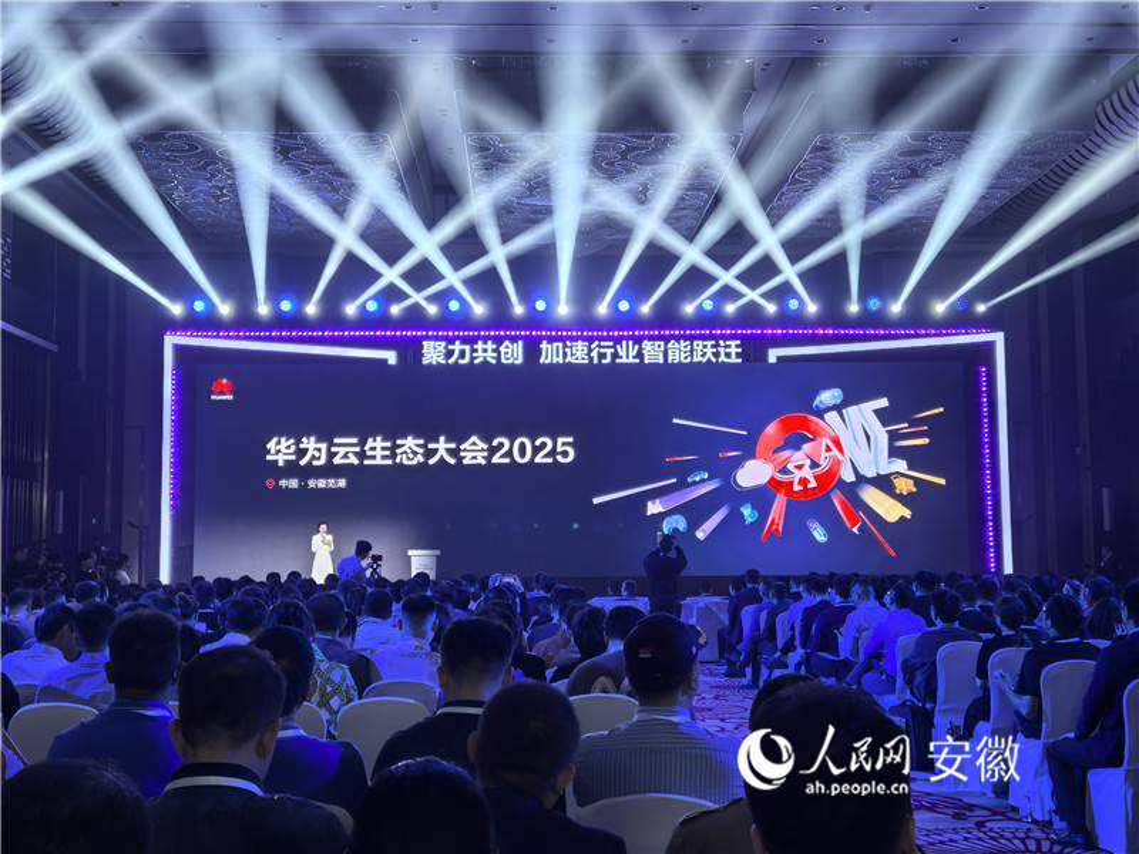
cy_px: 427
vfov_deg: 32.9
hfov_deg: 42.9
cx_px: 570
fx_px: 1448
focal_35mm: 44
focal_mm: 5.35
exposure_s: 1/120
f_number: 1.8
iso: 64
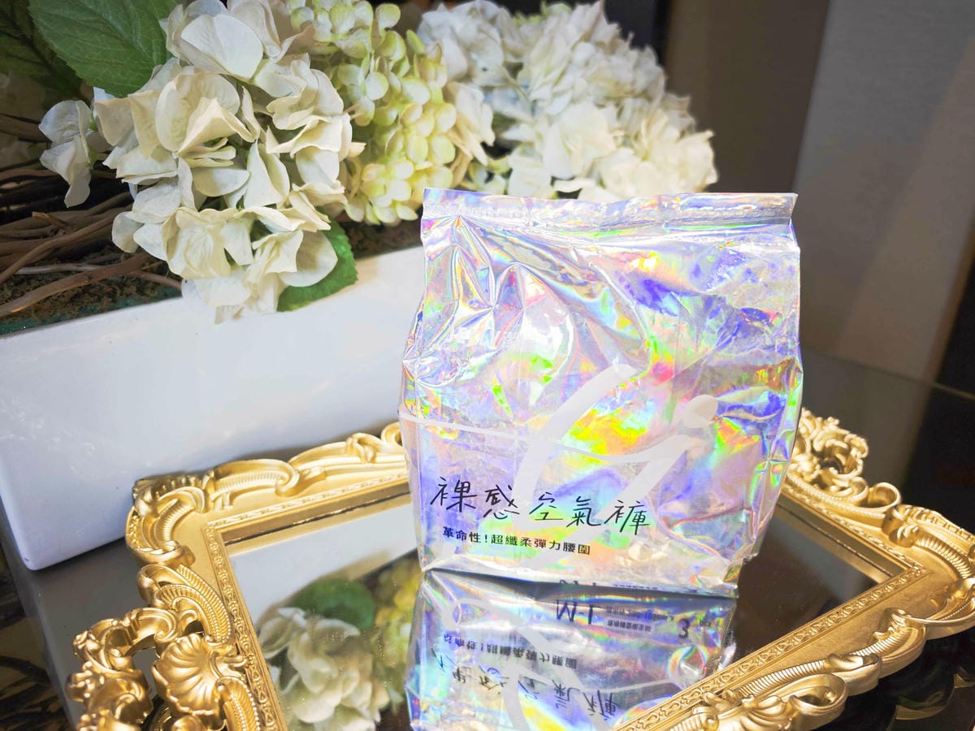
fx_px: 648
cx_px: 488
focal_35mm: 23
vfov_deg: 58.9
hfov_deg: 73.9
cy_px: 366
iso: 400
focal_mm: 8.72
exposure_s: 1/60
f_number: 2
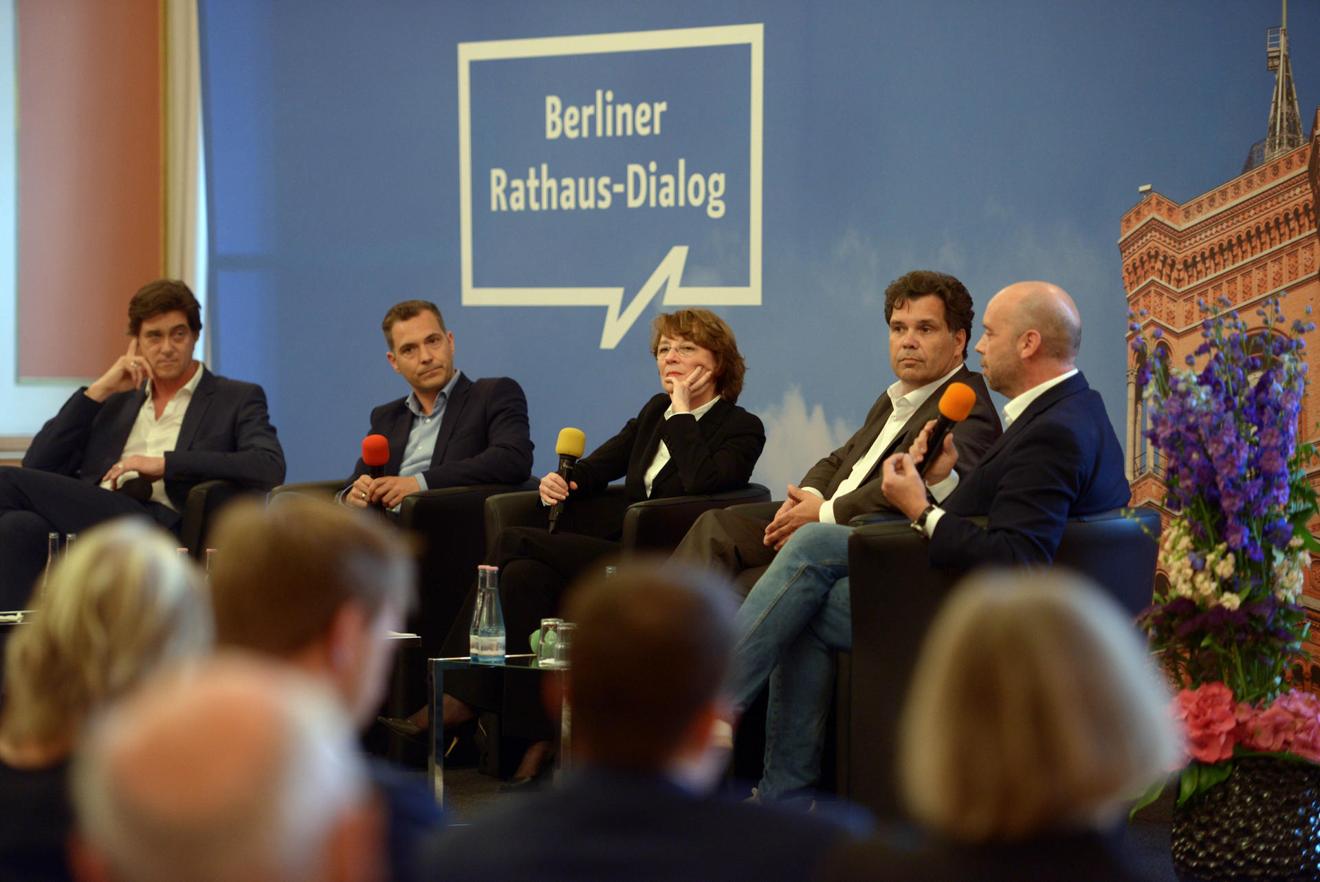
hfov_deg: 13.7
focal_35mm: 150
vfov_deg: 9.2
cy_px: 441
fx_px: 5502
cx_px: 660
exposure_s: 1/125
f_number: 2.8
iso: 1250
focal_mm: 150
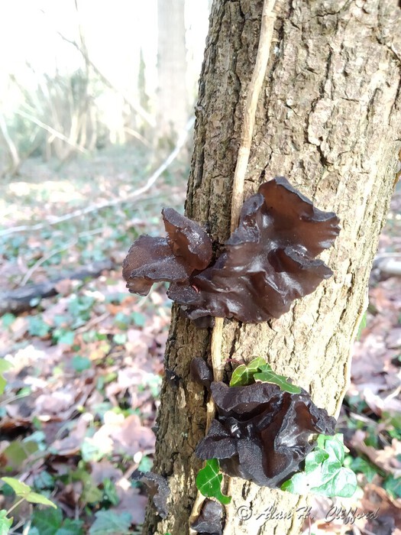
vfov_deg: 67.3
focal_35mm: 26
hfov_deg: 53.1
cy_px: 268
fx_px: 402
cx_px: 200
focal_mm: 3.82
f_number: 2.2
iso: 200
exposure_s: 1/33
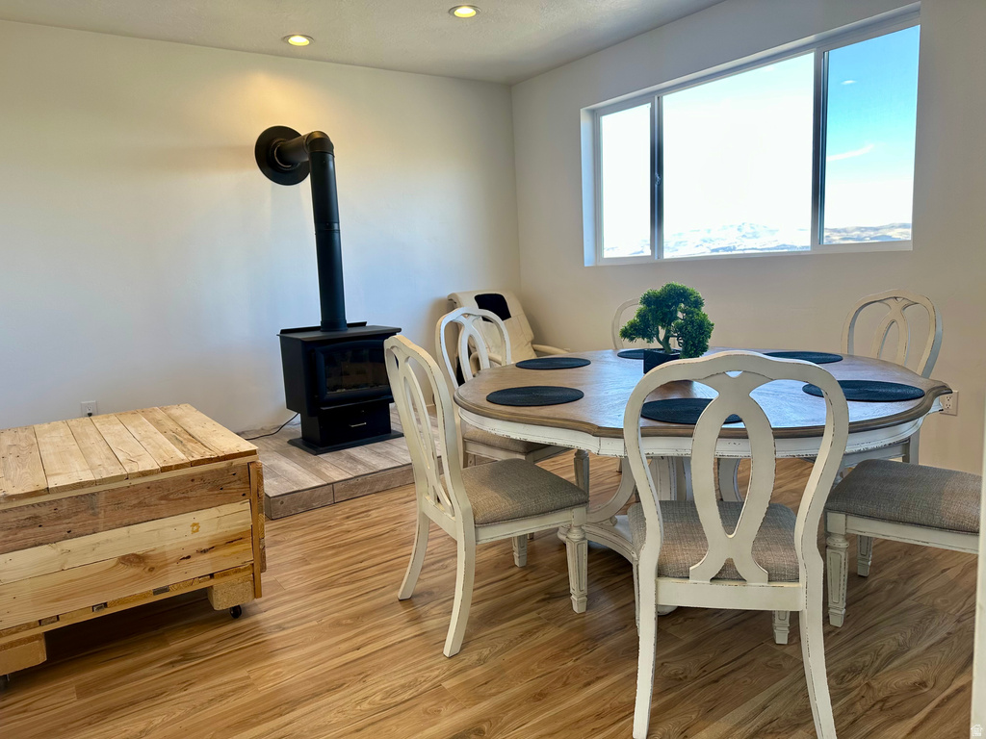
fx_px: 684
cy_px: 370
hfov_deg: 71.6
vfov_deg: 56.8
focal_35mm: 24
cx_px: 493
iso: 64
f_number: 1.78
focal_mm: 6.86
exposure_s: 1/158
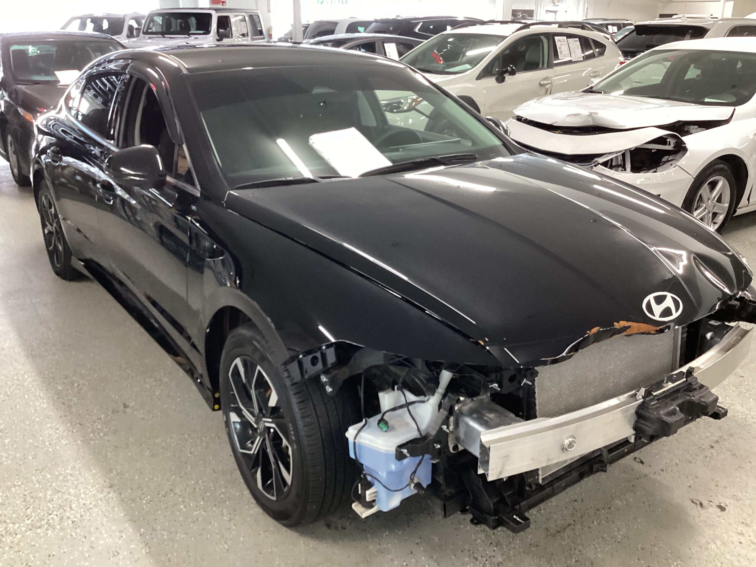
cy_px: 284
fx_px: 677
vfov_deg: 45.4
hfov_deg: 58.4
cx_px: 378
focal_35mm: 31
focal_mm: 3.3
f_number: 2.4
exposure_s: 1/40
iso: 320
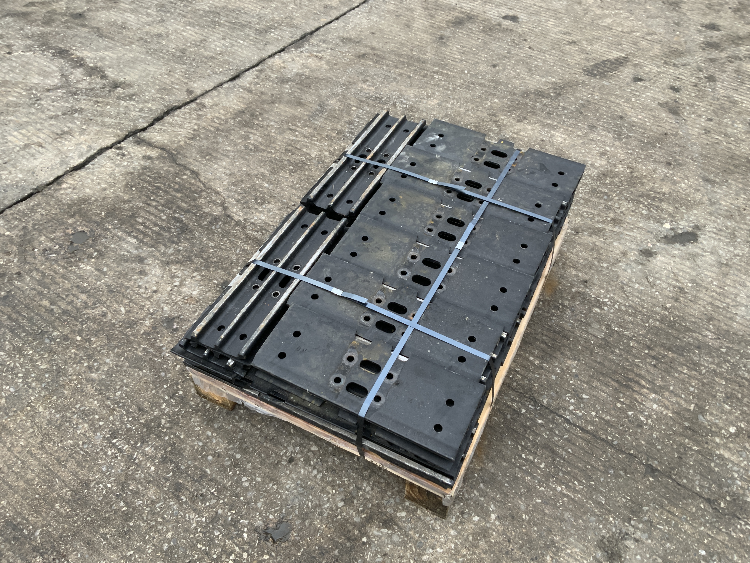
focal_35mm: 29
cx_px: 375
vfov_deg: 48.2
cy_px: 282
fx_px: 628
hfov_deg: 61.7
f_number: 1.8
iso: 25
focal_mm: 3
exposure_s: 1/122
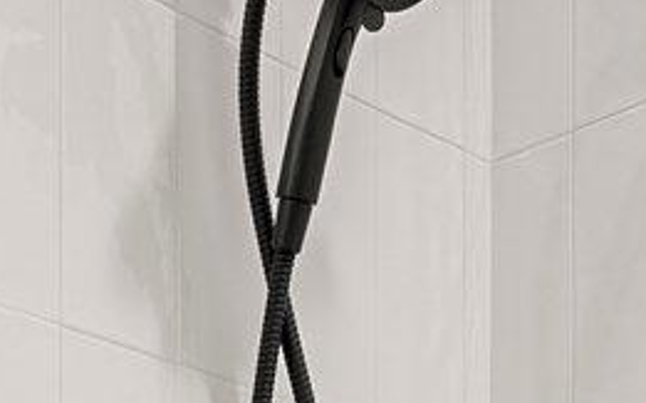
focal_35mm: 112
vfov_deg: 9.9
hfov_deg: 18.5
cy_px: 1047
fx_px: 1971
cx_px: 183
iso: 500
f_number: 8
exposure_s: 1/13
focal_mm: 14
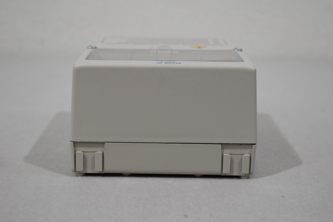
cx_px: 166
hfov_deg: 29.2
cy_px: 111
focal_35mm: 69
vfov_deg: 19.7
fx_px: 638
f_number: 5.6
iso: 400
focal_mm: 46
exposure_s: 1/125
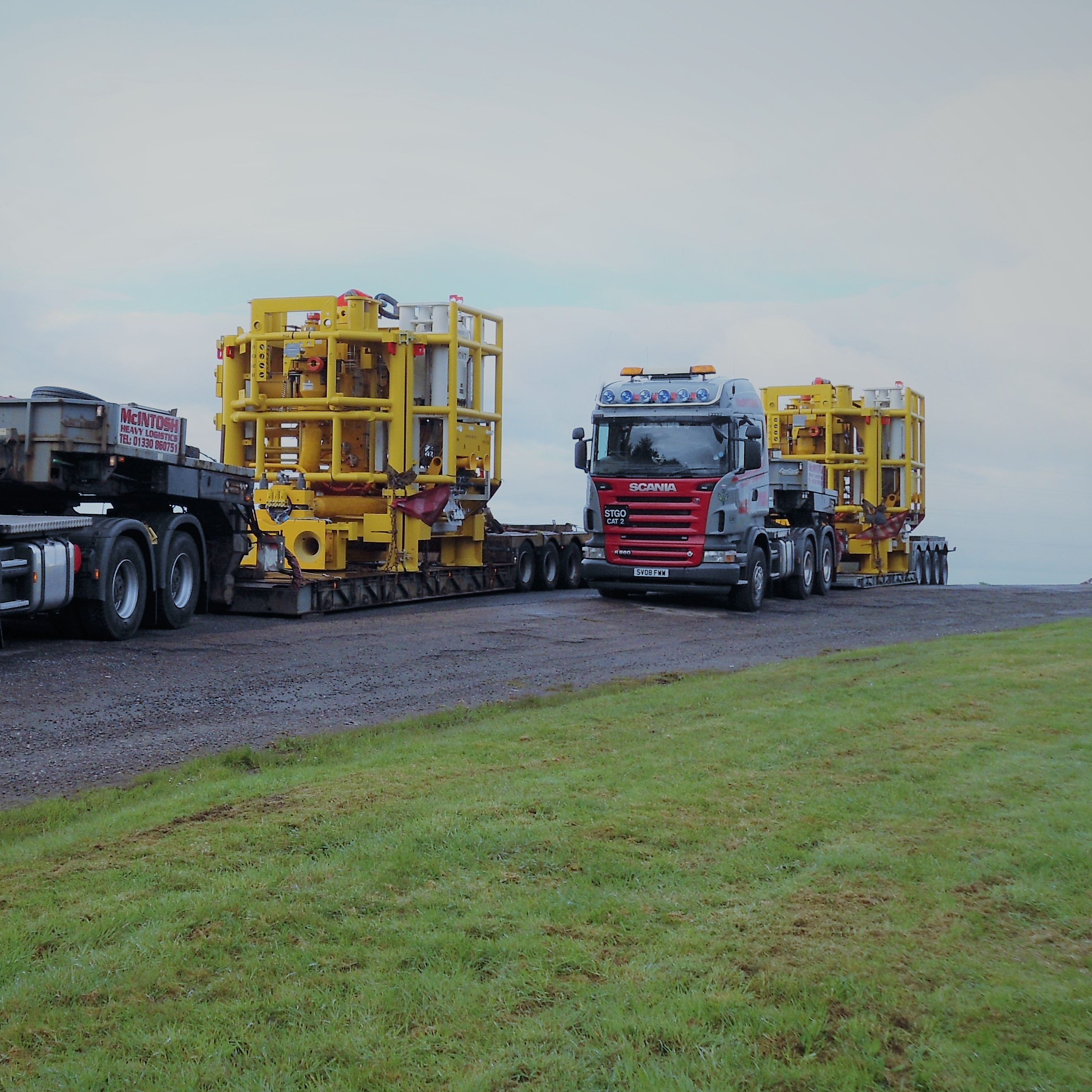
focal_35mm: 49
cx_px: 335
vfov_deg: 34.7
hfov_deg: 34.3
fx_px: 1749
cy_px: 506
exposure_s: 1/250
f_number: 3.2
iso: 80
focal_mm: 6.7
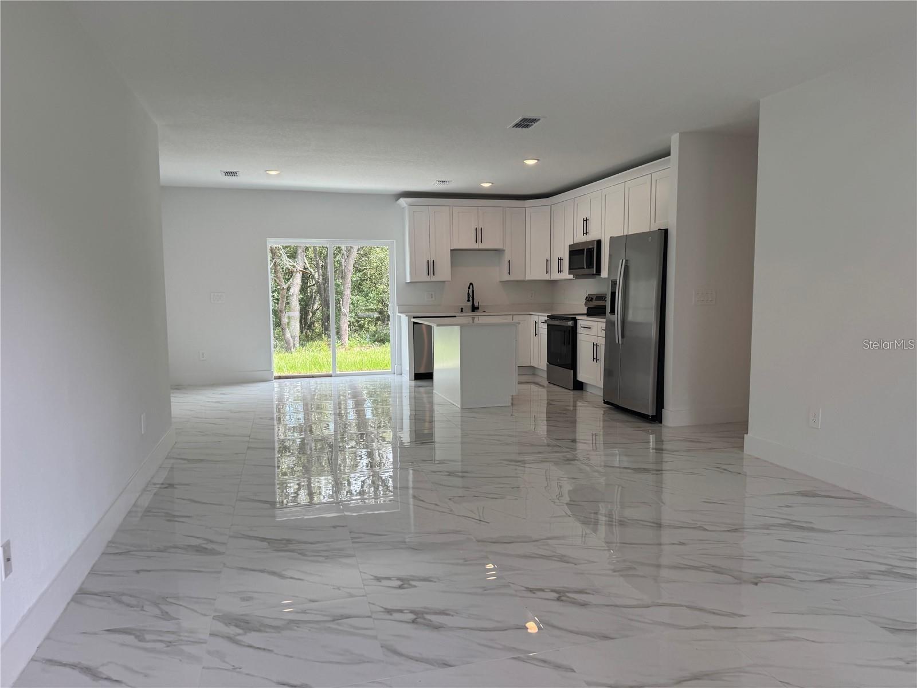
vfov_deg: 56.8
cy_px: 344
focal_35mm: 24
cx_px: 458
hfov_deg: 71.6
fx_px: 636
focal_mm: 6.76
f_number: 1.78
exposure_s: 1/293
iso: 80
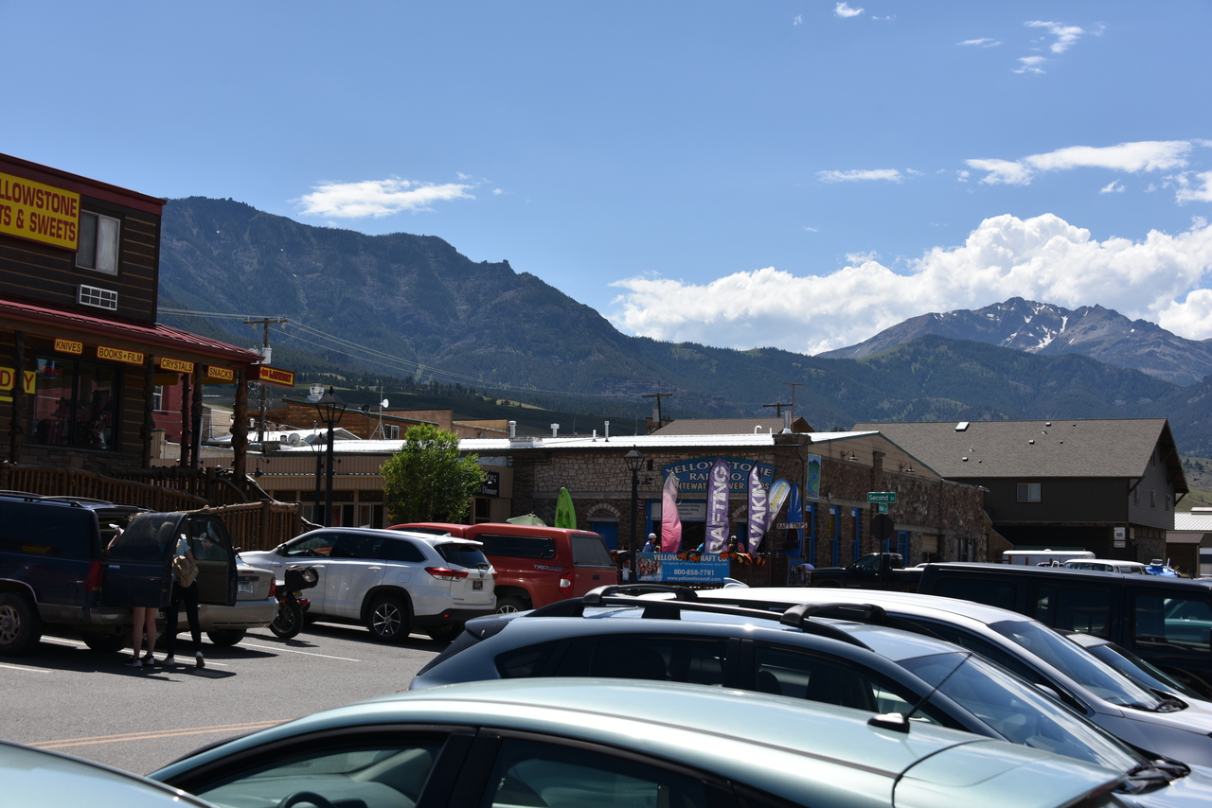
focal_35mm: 50
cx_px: 606
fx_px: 1684
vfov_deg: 27.0
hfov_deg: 39.6
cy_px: 404
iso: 100
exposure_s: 1/320
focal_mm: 50
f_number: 9
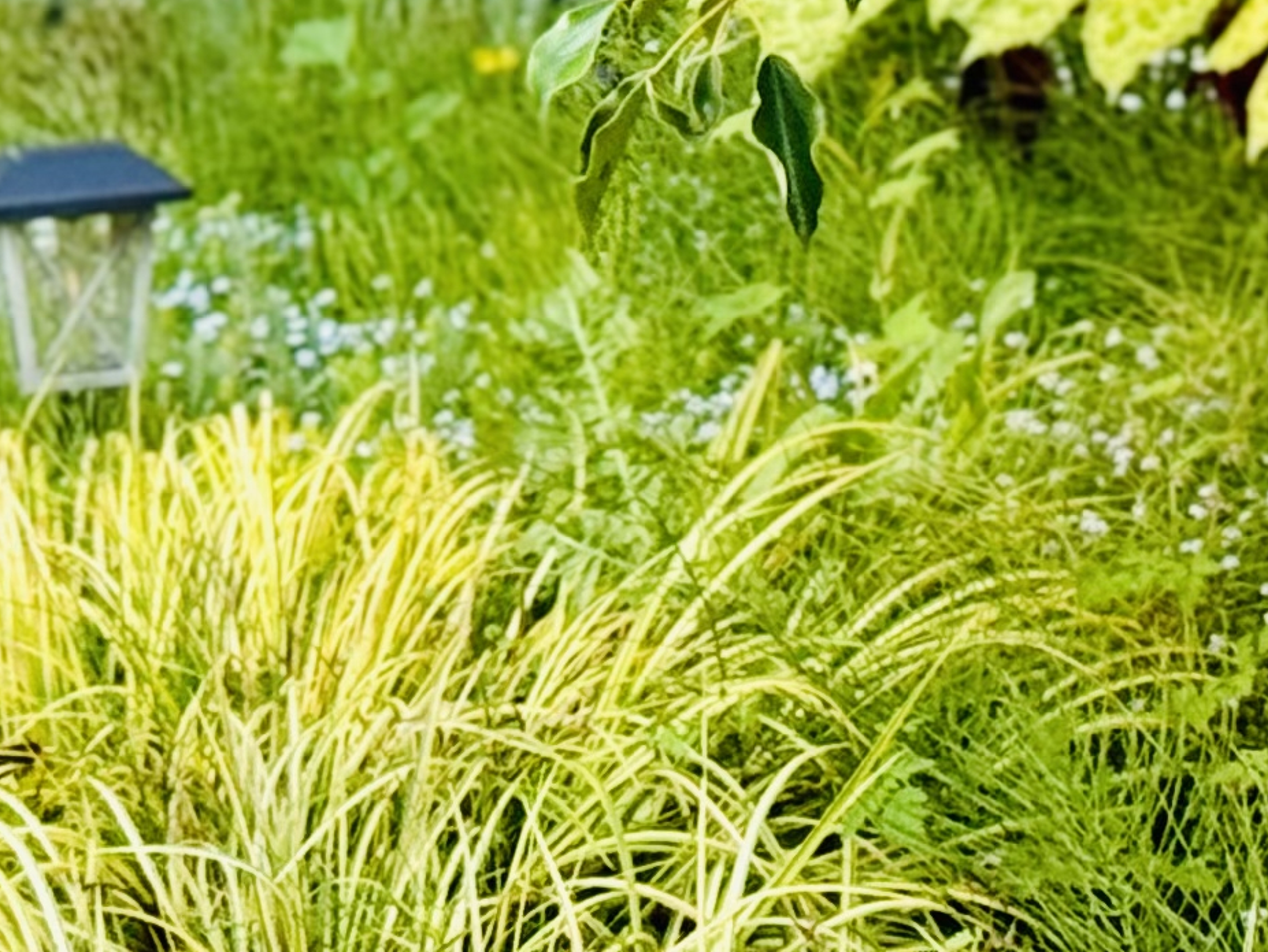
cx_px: 952
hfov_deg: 9.4
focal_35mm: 209
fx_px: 7658
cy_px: -1118
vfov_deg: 6.8
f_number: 1.78
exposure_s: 1/60
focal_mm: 6.76
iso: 200
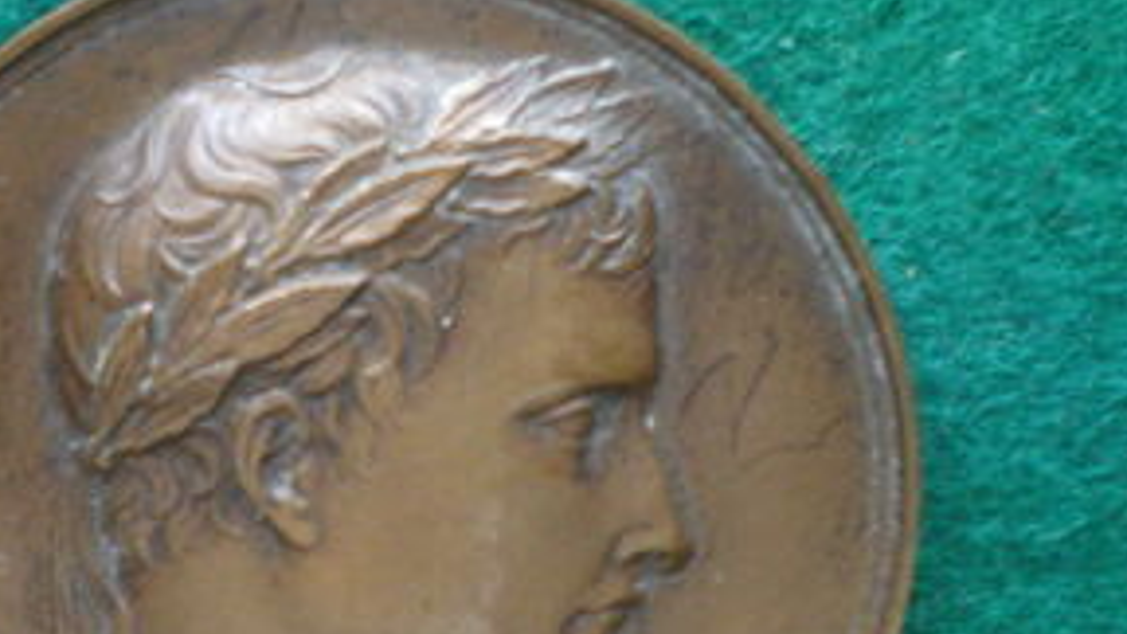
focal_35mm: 69
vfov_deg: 17.4
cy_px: 474
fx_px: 2062
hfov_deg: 30.3
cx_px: 340
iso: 400
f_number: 3.1
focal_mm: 6.3
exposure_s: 1/8
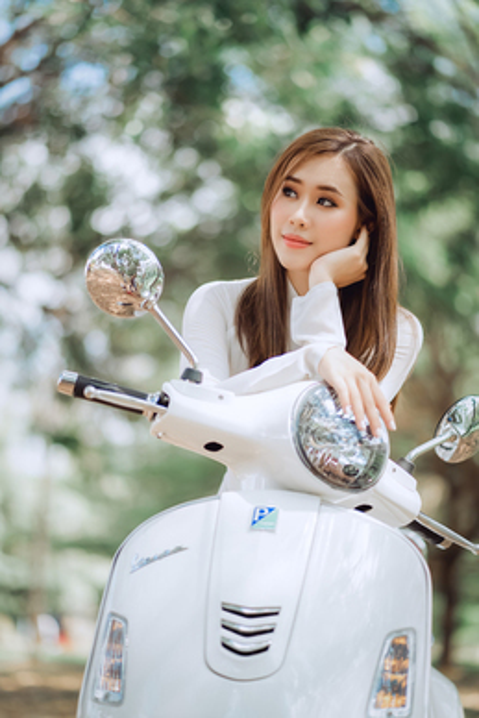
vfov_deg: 23.9
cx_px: 240
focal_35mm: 85
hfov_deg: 16.1
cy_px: 359
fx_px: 1695
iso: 100
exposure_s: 1/500
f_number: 1.8
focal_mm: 85
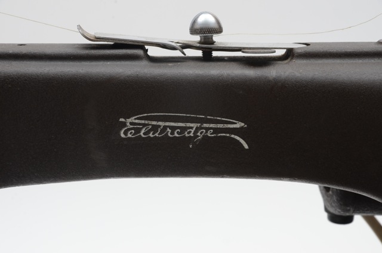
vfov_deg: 8.7
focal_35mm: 158
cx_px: 191
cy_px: 126
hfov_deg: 13.1
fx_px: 1668
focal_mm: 105
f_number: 13
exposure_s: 1/60
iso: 320
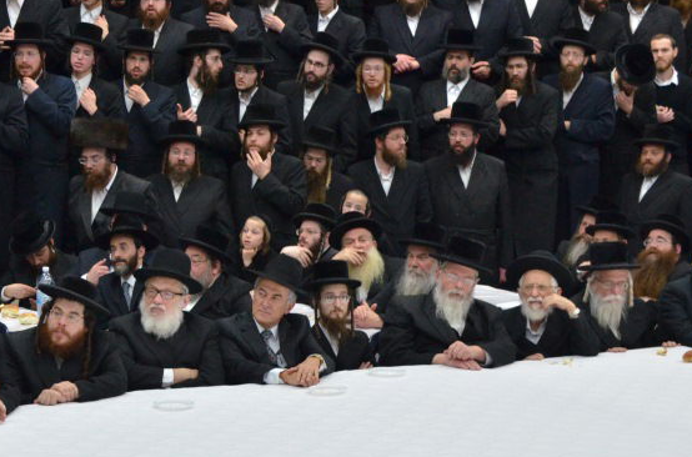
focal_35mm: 111
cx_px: 209
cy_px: 257
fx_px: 2128
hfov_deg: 18.4
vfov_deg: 12.3
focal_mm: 40
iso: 1600
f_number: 5
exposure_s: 1/250
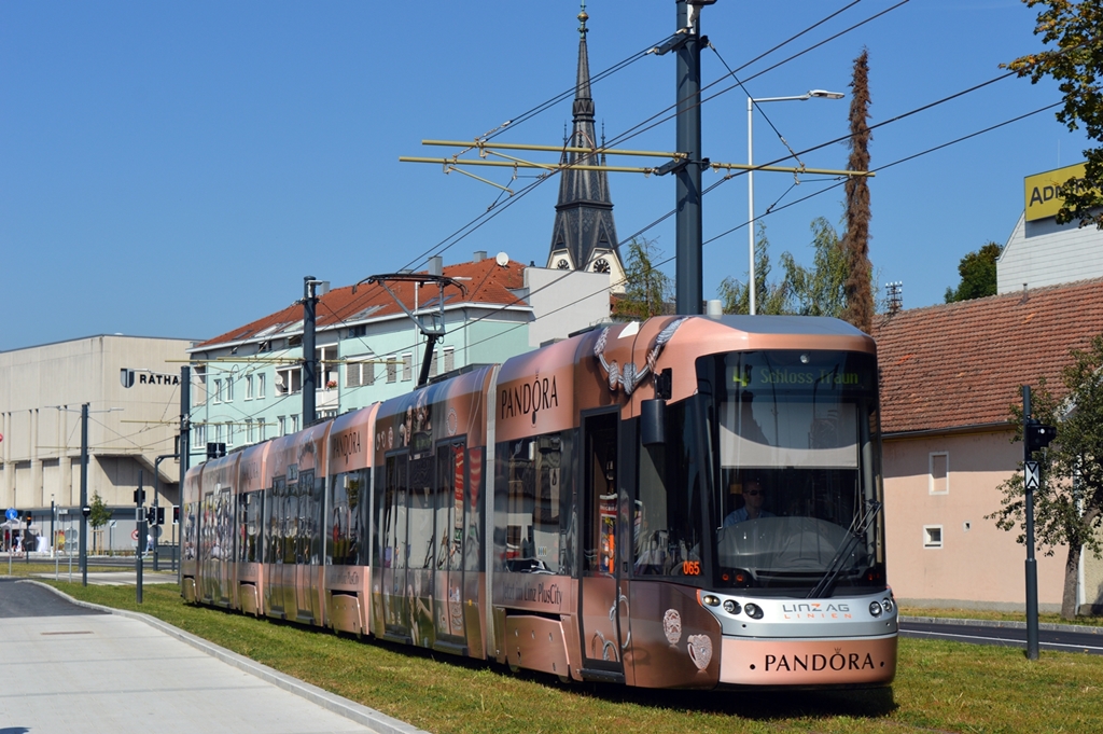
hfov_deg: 28.1
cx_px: 552
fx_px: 2204
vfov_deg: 18.9
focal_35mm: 72
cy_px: 367
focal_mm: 48
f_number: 10
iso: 100
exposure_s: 1/400
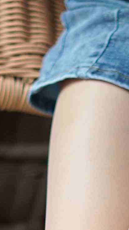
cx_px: 206
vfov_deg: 7.1
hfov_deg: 4.0
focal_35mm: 298
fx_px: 1814
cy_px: 355
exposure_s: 1/400
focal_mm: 50
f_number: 1.8
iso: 200
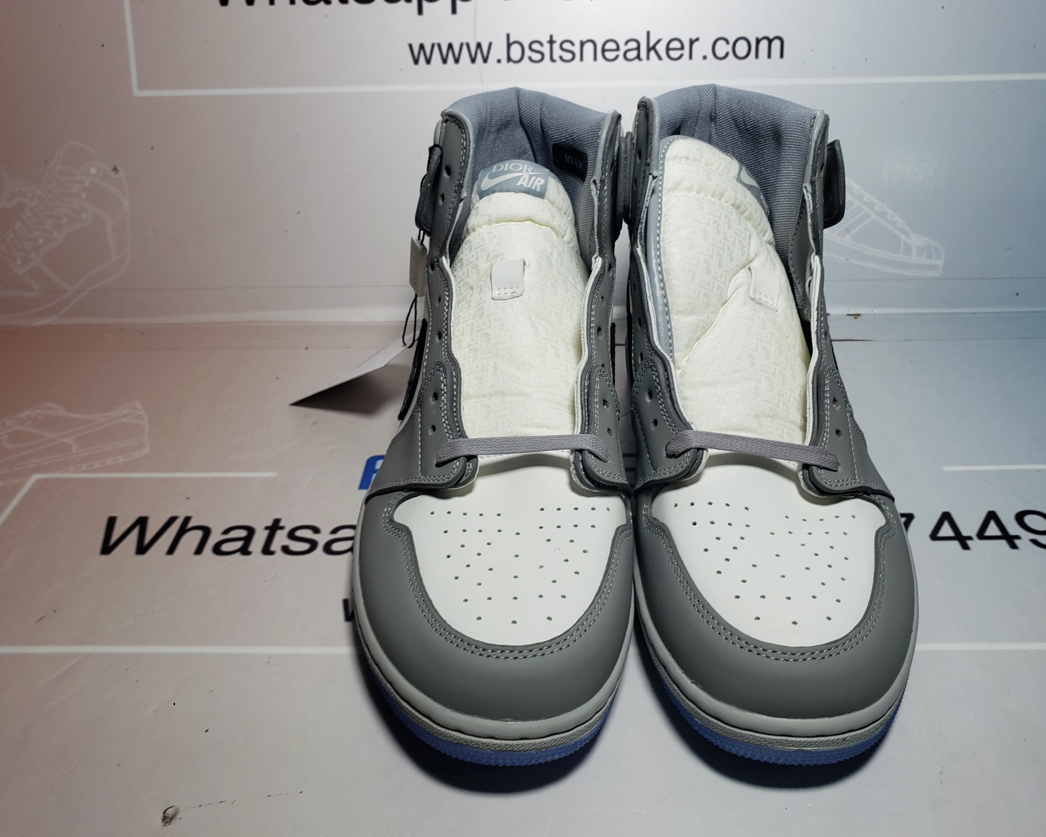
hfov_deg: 62.2
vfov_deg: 51.5
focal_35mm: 28
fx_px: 867
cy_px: 416
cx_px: 525
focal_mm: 4.3
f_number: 2.4
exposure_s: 1/322
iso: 50
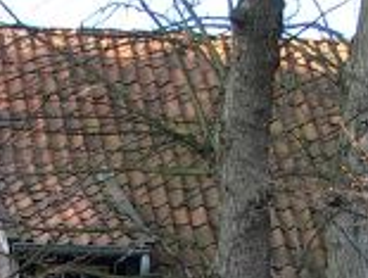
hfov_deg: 11.2
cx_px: -2
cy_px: 516
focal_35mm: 175
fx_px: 1865
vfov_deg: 8.2
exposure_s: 1/105
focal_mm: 7.13
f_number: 4
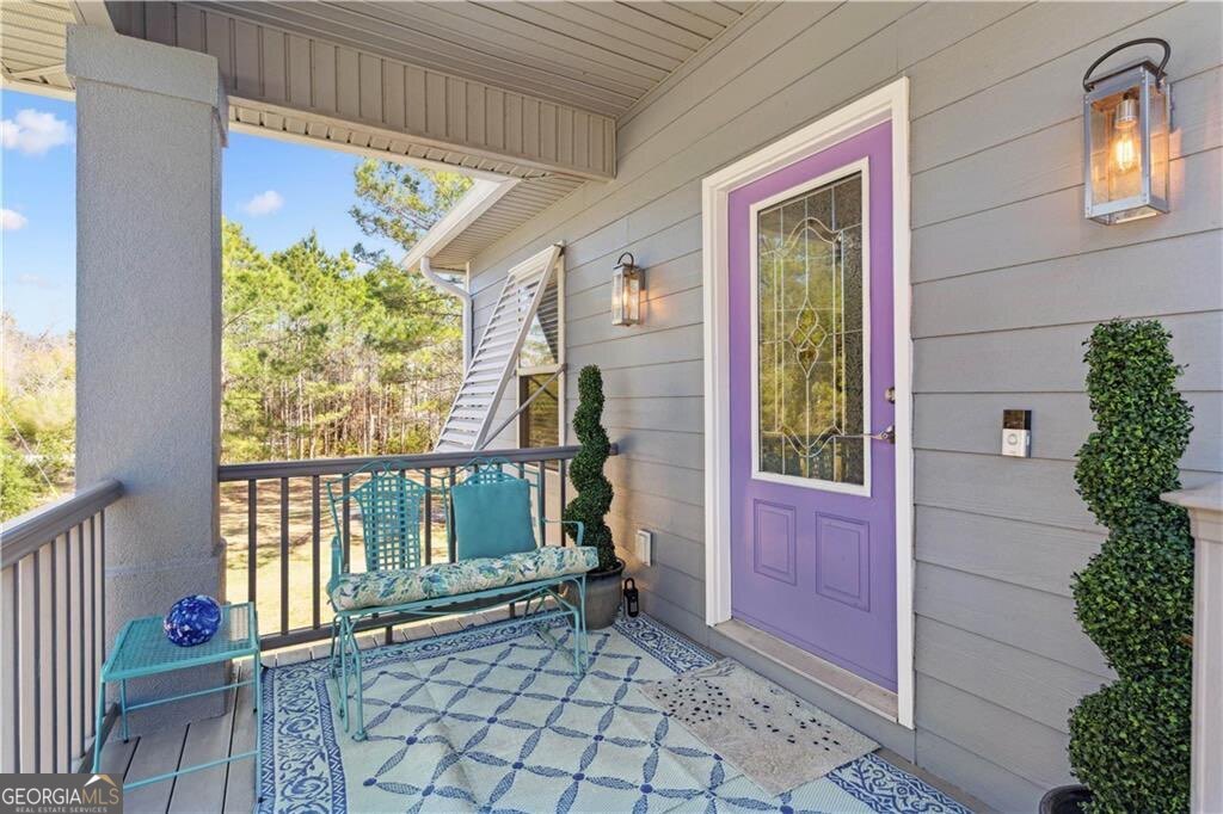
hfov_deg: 93.3
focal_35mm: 17
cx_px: 612
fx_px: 577
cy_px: 407
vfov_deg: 70.4
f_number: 8
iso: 200
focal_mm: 17
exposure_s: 1/100
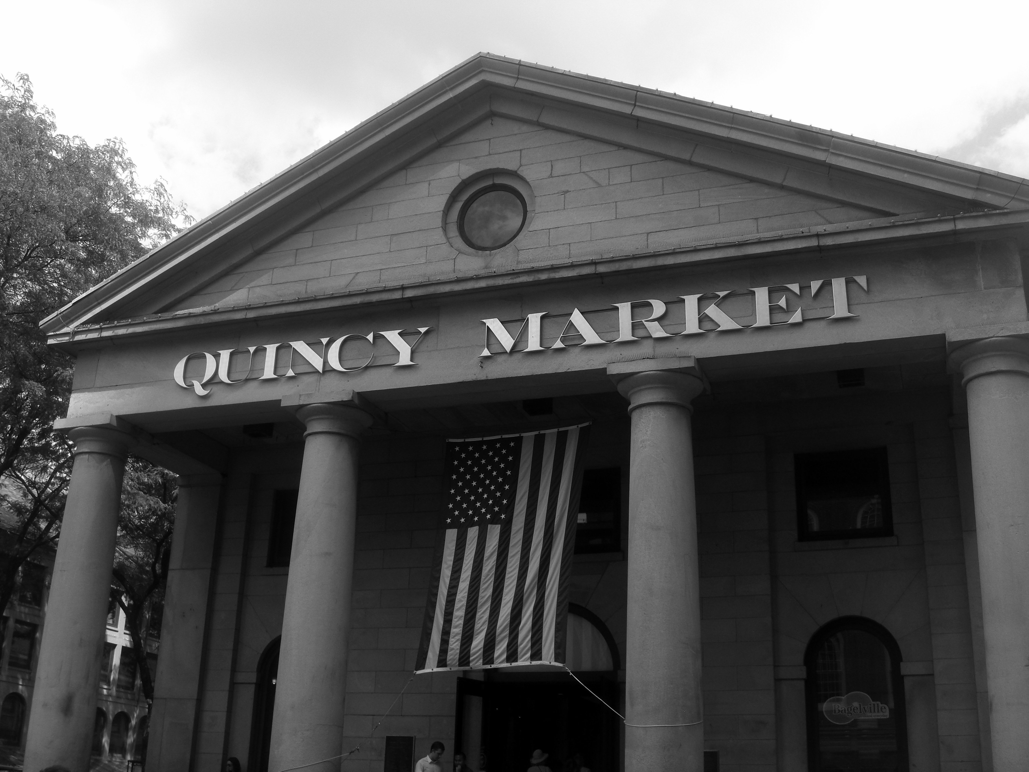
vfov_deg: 37.7
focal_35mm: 38
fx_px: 1130
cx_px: 514
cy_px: 386
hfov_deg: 49.0
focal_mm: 7.9
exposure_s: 1/500
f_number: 4
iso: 80
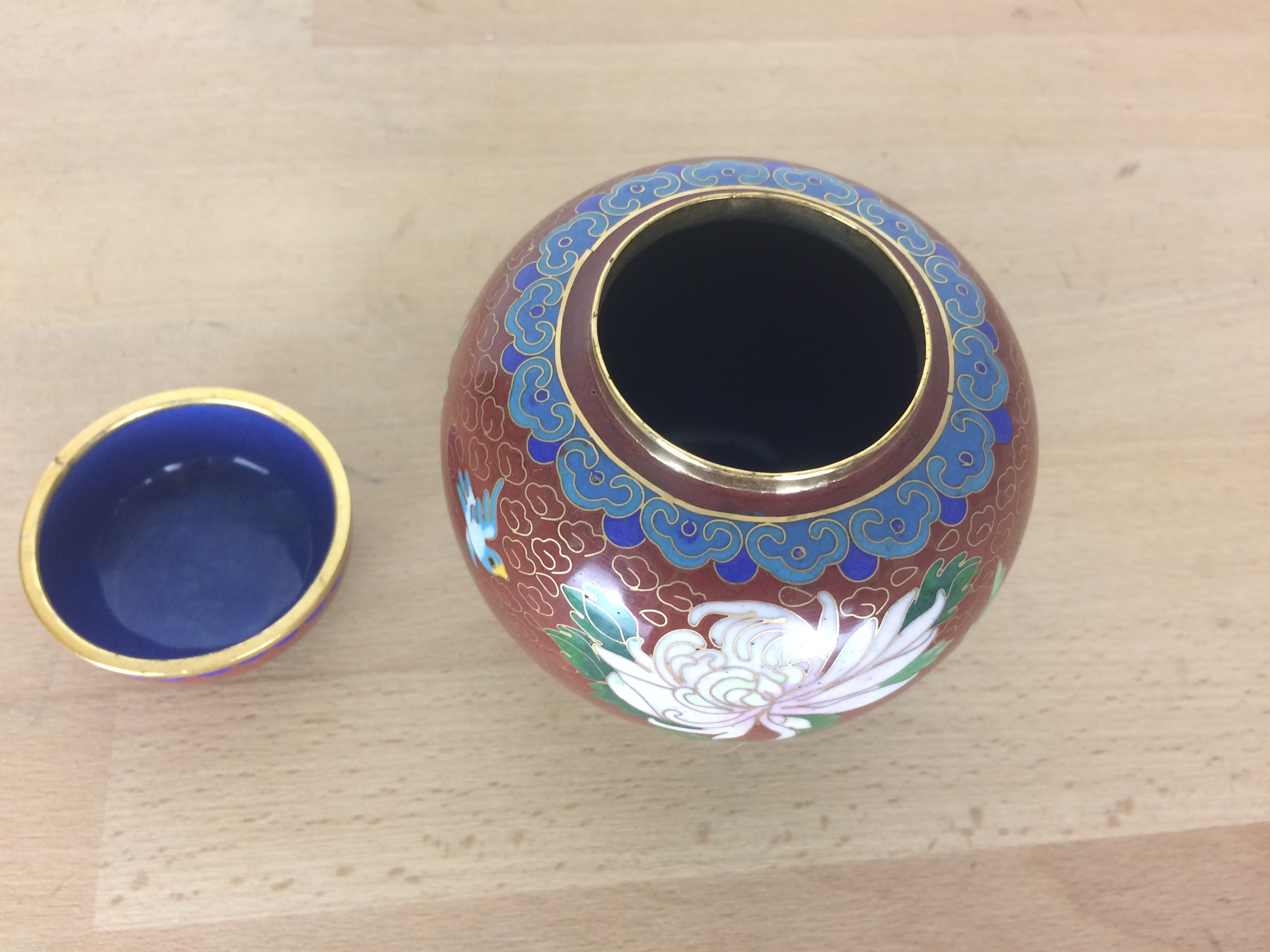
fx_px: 1064
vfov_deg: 48.2
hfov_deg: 61.7
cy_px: 476
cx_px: 635
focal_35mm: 29
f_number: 2.2
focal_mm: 4.15
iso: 100
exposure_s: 1/33
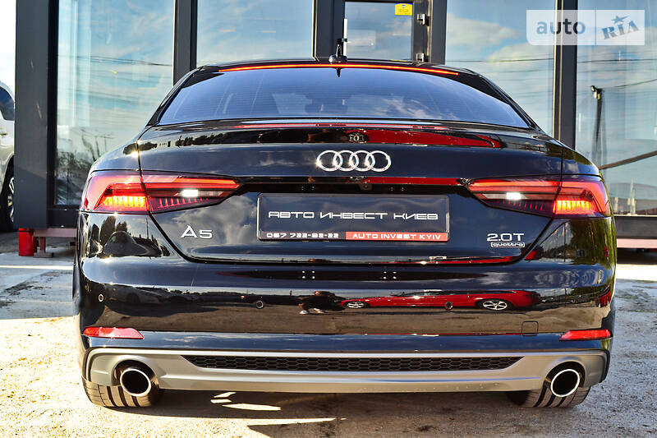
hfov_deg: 41.1
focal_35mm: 48
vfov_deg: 28.1
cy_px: 219
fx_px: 876
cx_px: 328
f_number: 9
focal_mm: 32
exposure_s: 1/125
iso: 400
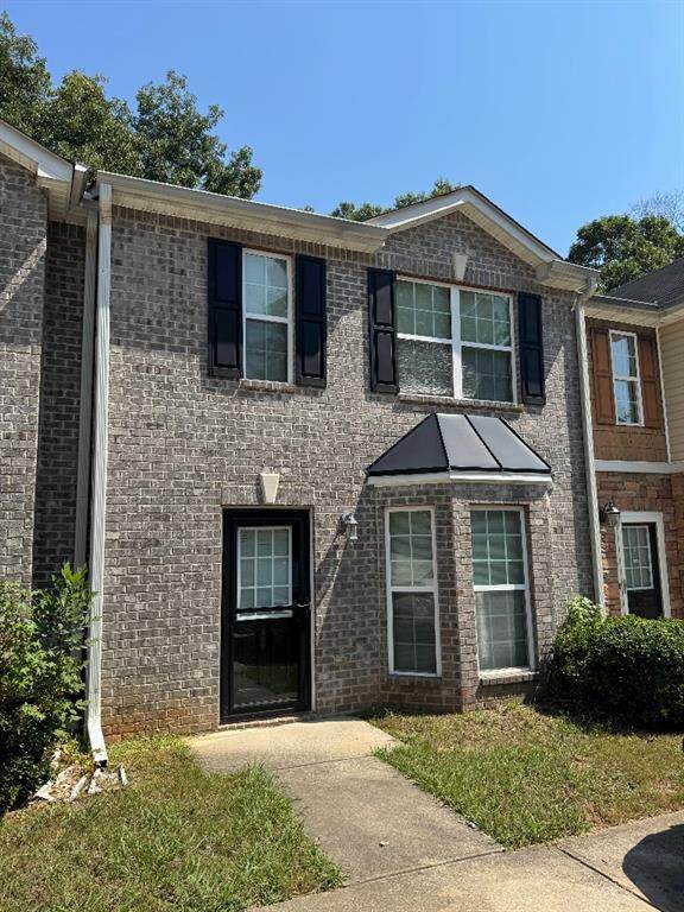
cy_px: 456
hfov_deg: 56.8
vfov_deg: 71.6
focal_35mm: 24
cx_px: 342
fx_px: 632
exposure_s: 1/3413
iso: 80
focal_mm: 6.76
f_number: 1.78
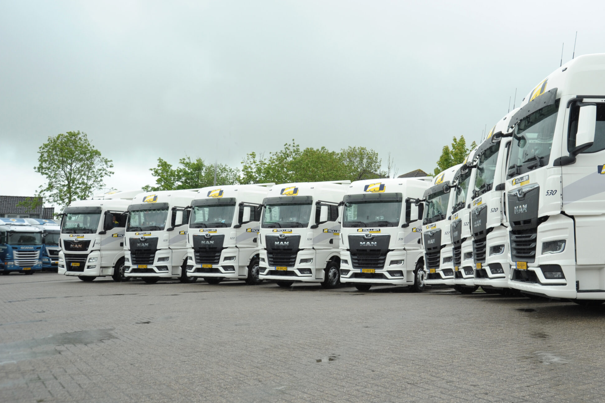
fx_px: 638
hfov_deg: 50.1
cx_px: 385
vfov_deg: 35.0
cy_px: 180
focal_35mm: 38
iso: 400
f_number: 9
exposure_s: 1/320
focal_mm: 29
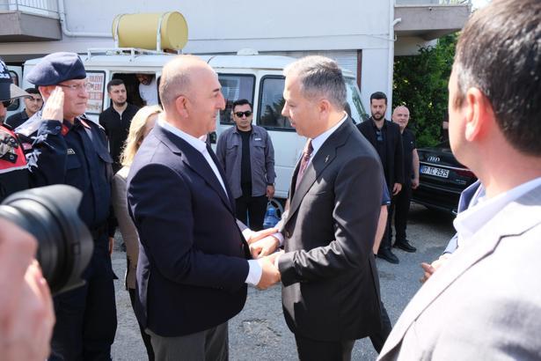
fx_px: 466
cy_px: 180
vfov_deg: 42.3
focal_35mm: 31
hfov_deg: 60.3
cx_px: 270
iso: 320
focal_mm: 20.5
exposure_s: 1/170
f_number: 5.6
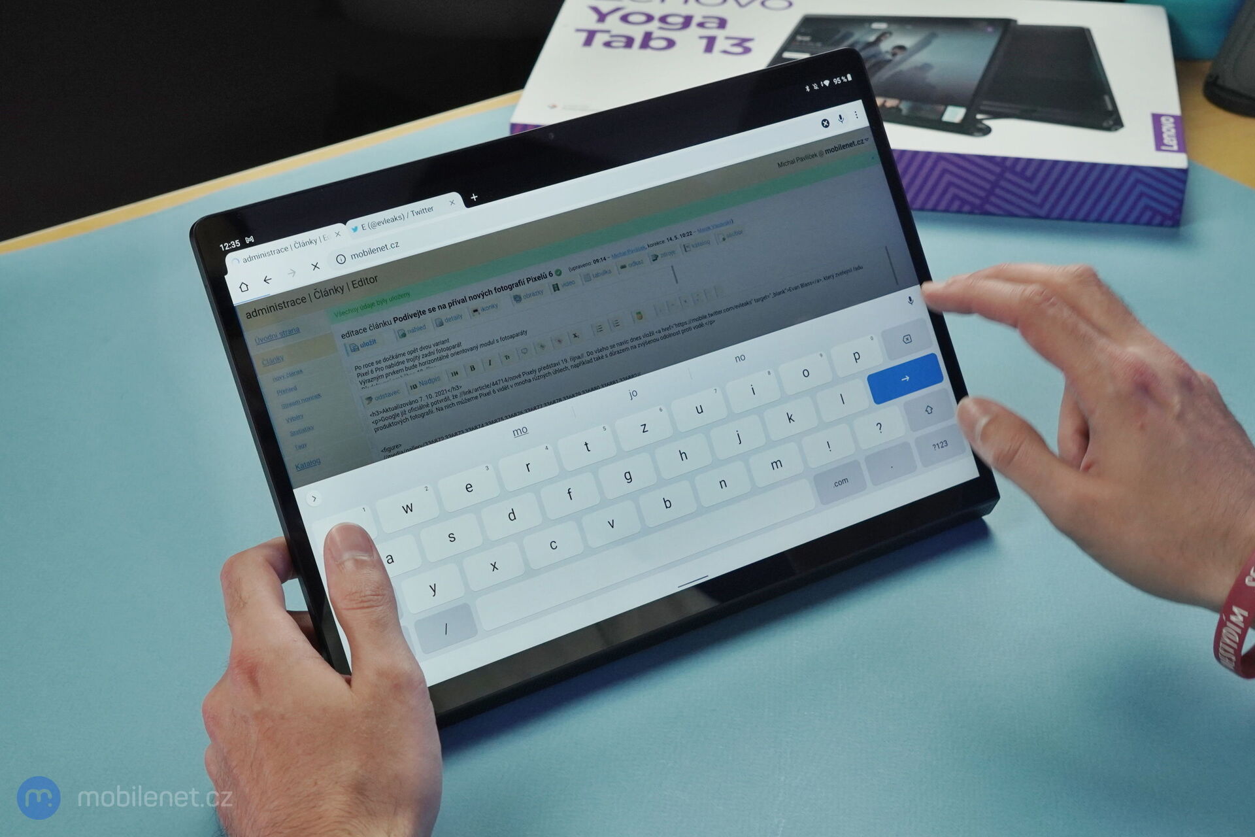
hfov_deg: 48.5
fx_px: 1394
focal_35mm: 40
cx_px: 628
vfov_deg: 33.4
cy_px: 418
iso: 1600
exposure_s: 1/160
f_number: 8
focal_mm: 40
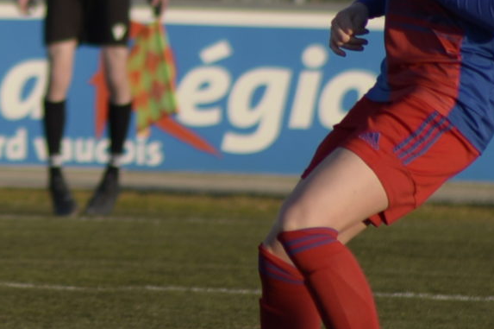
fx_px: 18385
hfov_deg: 1.5
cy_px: -297
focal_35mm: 1341
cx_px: -214
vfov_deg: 1.0
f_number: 5.6
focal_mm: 300
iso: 280
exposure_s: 1/800
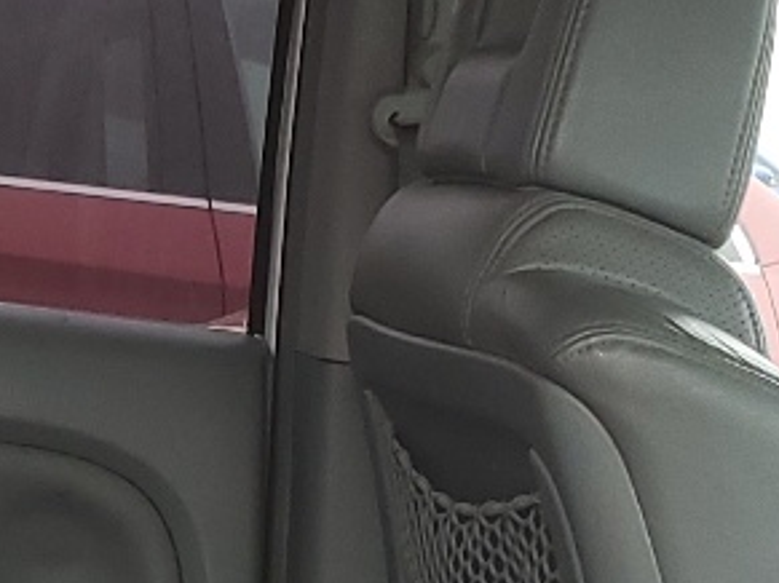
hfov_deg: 13.7
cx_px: 64
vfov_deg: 9.9
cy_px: 1000
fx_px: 3217
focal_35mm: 143
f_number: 1.5
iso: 58
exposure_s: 1/120
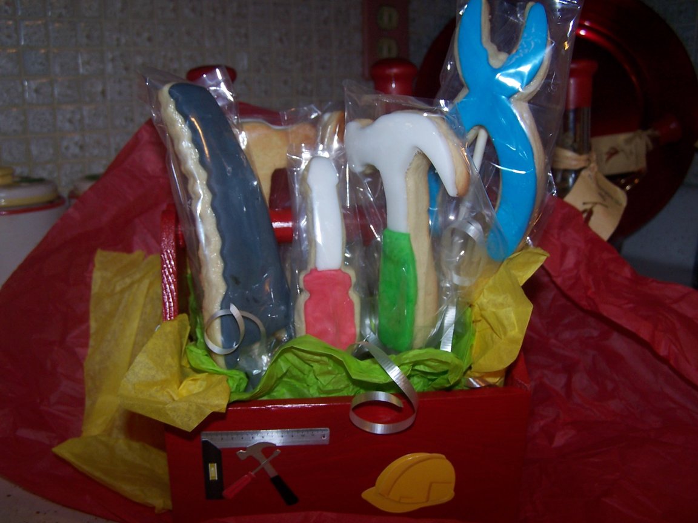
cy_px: 262
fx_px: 766
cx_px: 349
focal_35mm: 38
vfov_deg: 37.7
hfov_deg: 49.0
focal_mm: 6.3
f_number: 2.8
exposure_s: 1/60
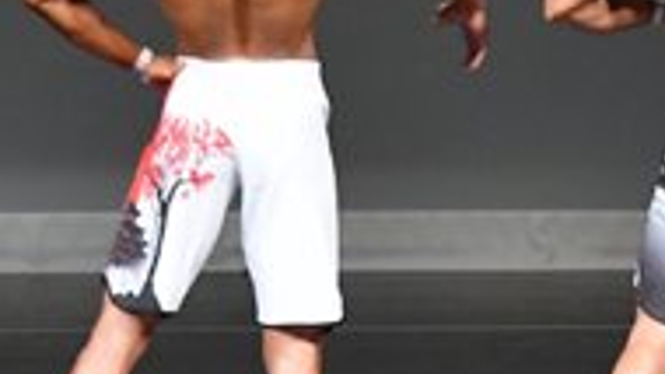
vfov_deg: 1.5
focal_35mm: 800
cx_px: 901
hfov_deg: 2.7
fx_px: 14110
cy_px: 266
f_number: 5.6
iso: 4000
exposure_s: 1/400
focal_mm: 125
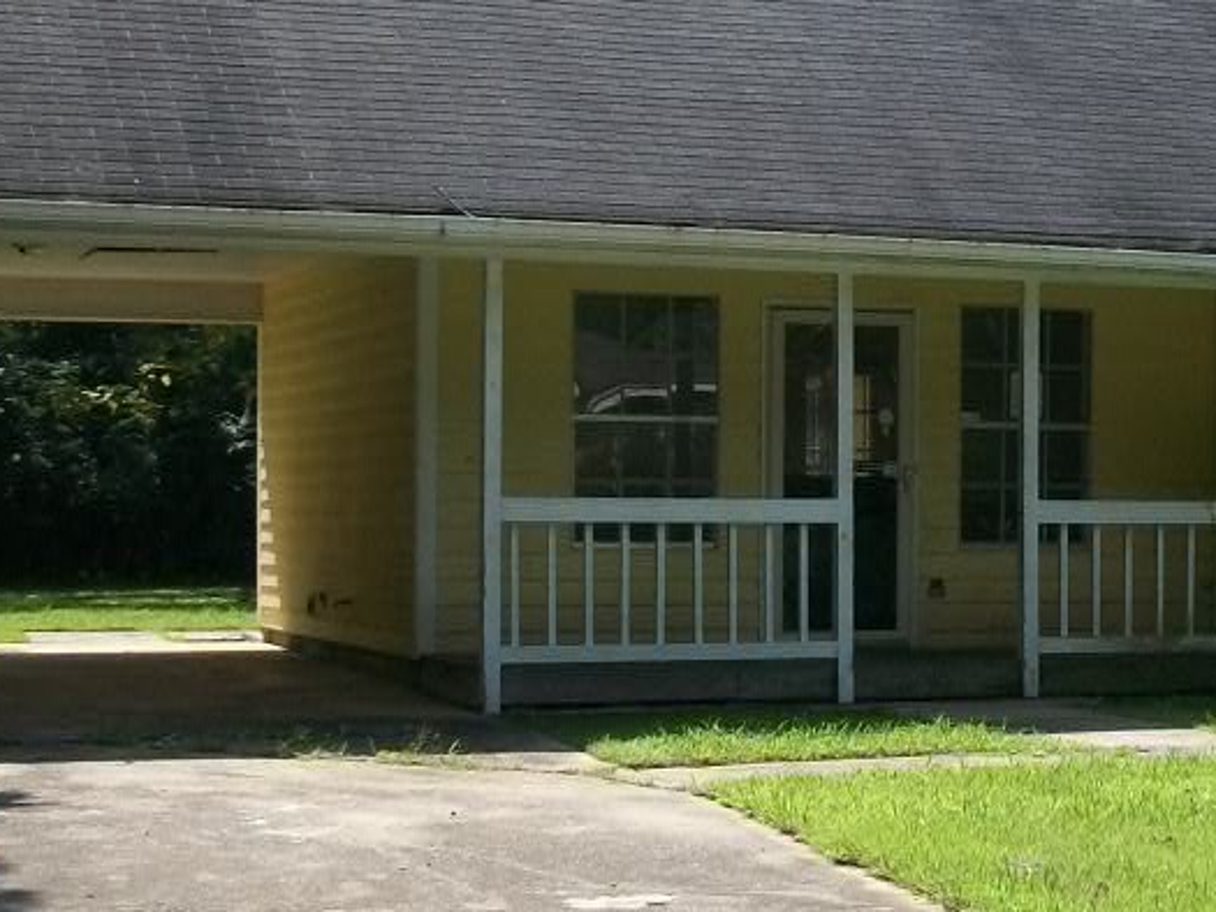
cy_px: 475
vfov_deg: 18.9
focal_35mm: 78
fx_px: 2741
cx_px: 1079
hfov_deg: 24.4
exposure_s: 1/800
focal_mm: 5.7
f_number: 2.9
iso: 80
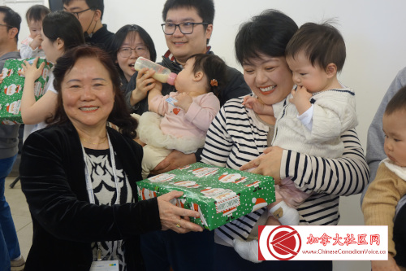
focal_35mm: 43
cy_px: 136
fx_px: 485
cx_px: 203
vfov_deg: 31.2
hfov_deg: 45.4
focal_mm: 15.78
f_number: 2.8
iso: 400
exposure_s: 1/50
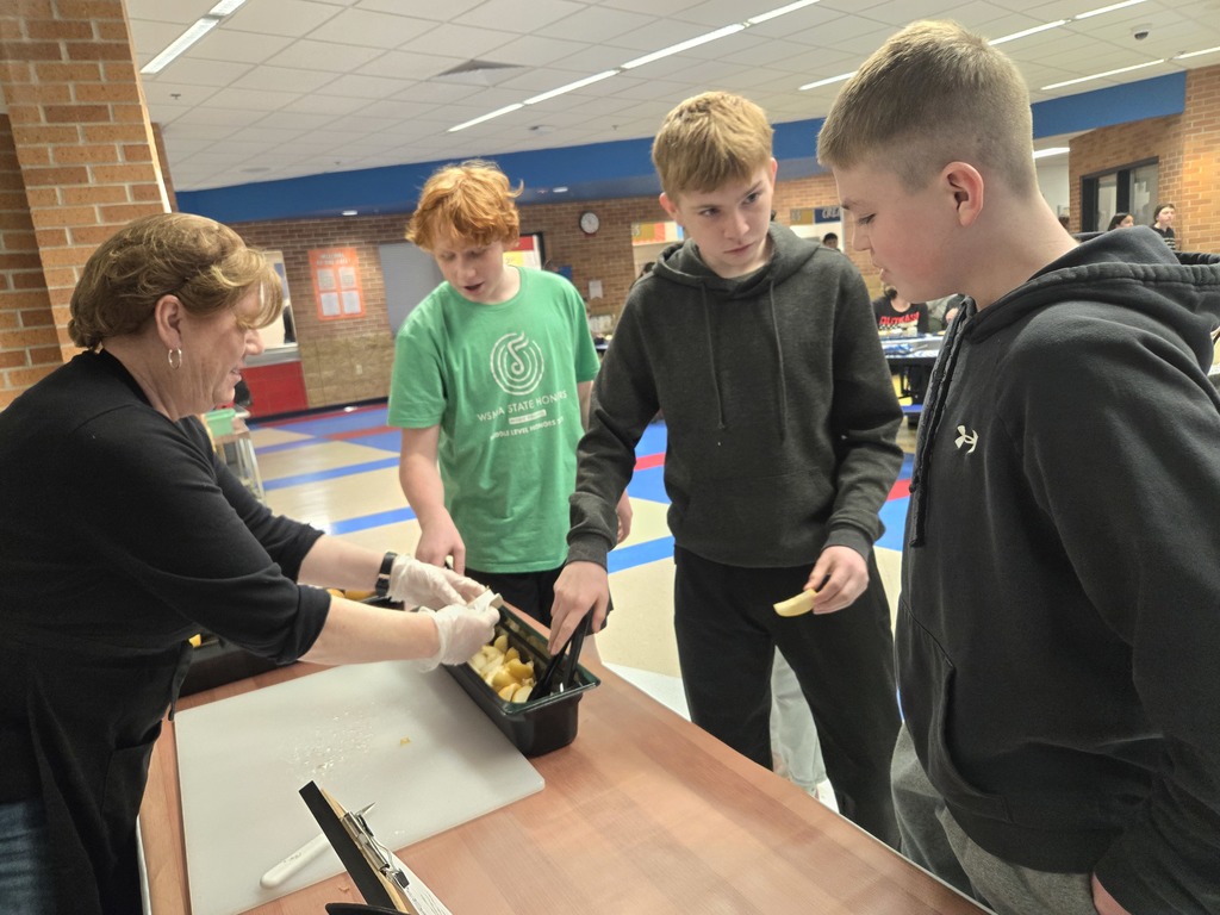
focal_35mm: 23
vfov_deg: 58.9
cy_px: 458
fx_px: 811
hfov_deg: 73.9
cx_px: 610
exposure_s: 1/120
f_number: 1.8
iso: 500
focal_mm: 5.4
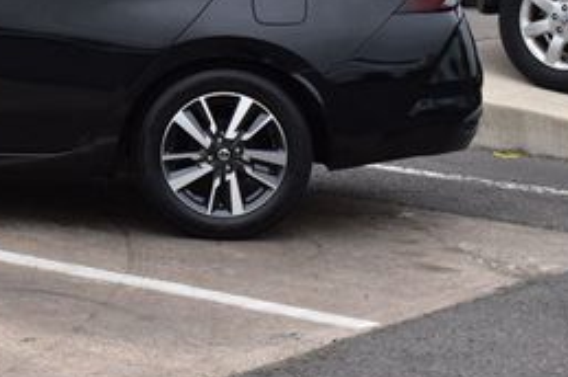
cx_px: -103
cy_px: -72
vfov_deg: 9.6
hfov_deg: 14.1
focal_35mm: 141
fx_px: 2222
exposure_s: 1/250
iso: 400
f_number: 10
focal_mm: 38
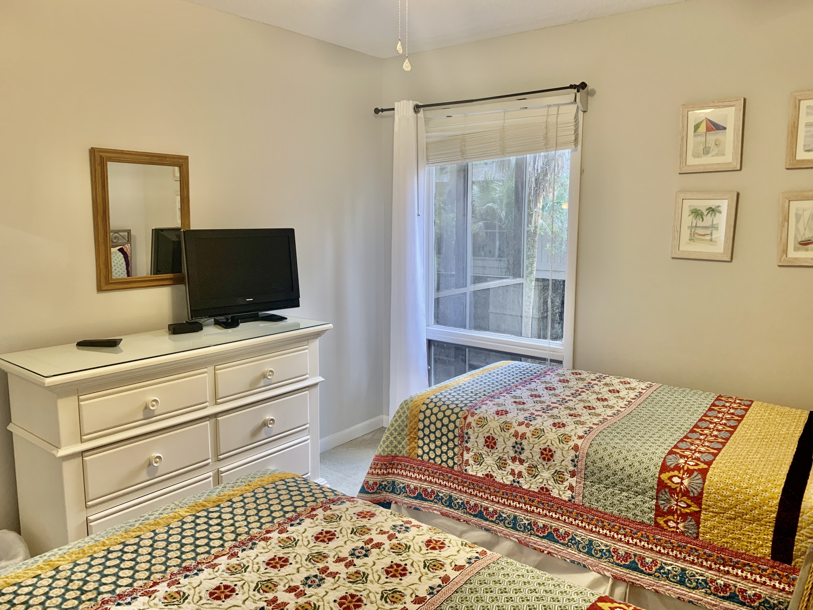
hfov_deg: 67.3
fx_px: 611
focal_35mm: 26
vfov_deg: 53.1
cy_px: 305
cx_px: 406
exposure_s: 1/60
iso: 125
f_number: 1.8
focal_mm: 4.25
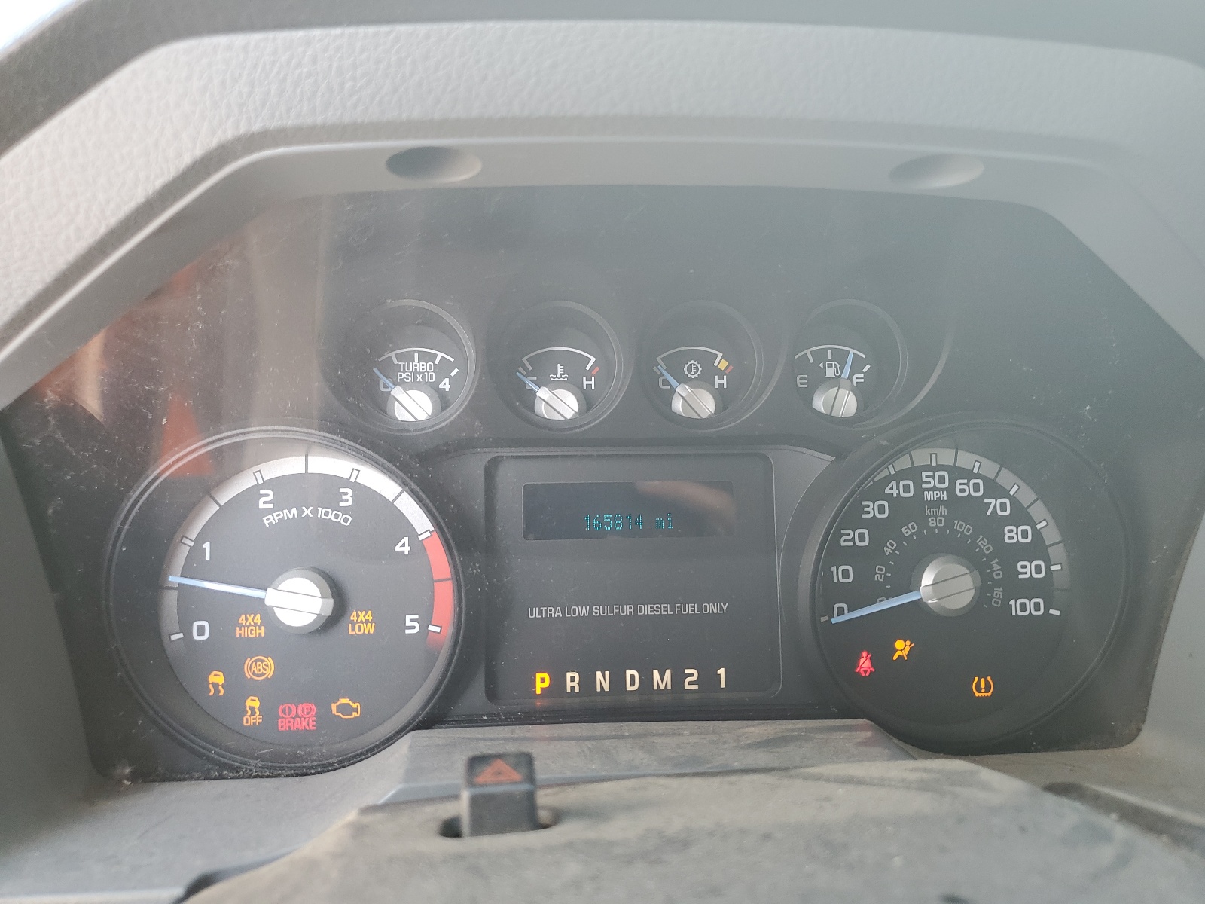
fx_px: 905
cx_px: 602
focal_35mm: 26
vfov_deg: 53.1
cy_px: 452
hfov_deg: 67.3
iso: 53
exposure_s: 1/50
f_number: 1.5
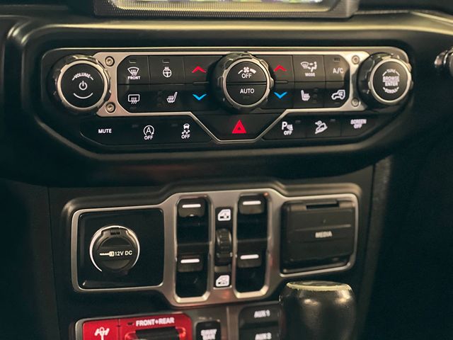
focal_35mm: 77
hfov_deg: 25.3
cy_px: 170
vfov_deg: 19.1
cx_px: 226
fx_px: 1008
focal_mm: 9
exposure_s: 1/15
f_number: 2.8
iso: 1250
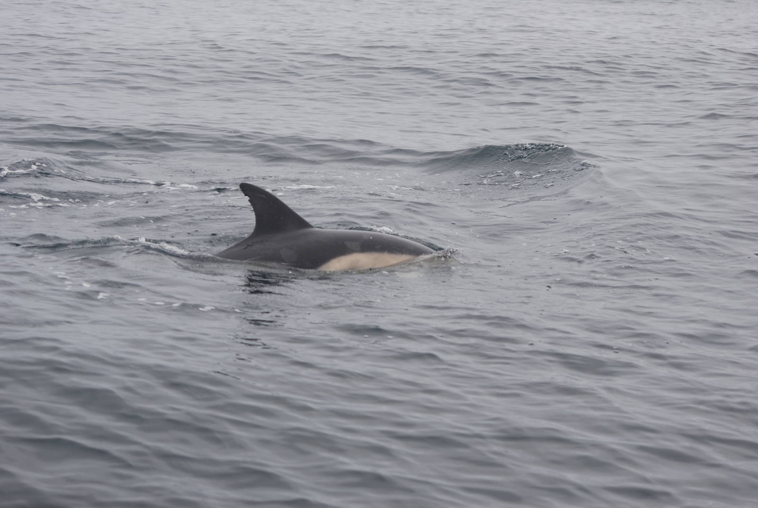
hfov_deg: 19.4
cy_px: 254
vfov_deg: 13.1
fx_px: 2213
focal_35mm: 105
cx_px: 379
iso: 125
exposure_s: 1/500
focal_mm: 70
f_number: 5.6
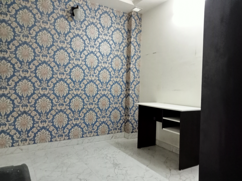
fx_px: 196
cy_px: 90
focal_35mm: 28
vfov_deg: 49.7
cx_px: 121
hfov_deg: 63.4
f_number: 2.2
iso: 1362
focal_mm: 3.46
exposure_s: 1/33.3
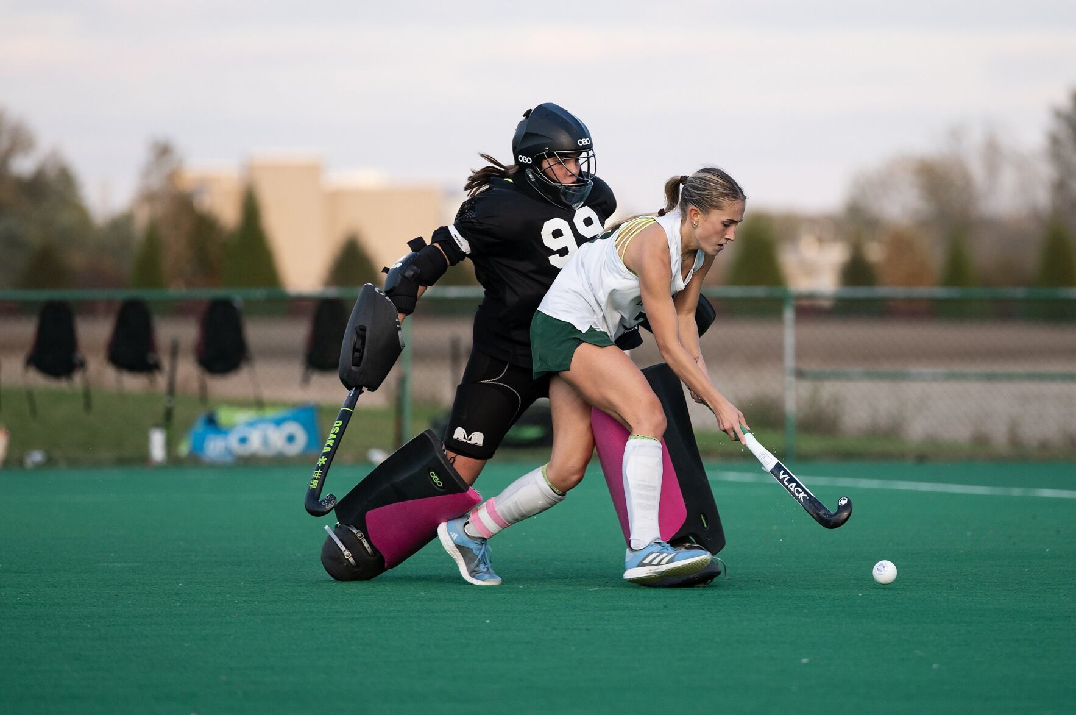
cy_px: 358
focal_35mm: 200
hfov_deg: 10.3
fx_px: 5971
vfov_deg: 6.9
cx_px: 538
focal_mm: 200
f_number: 2.8
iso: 640
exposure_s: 1/1000
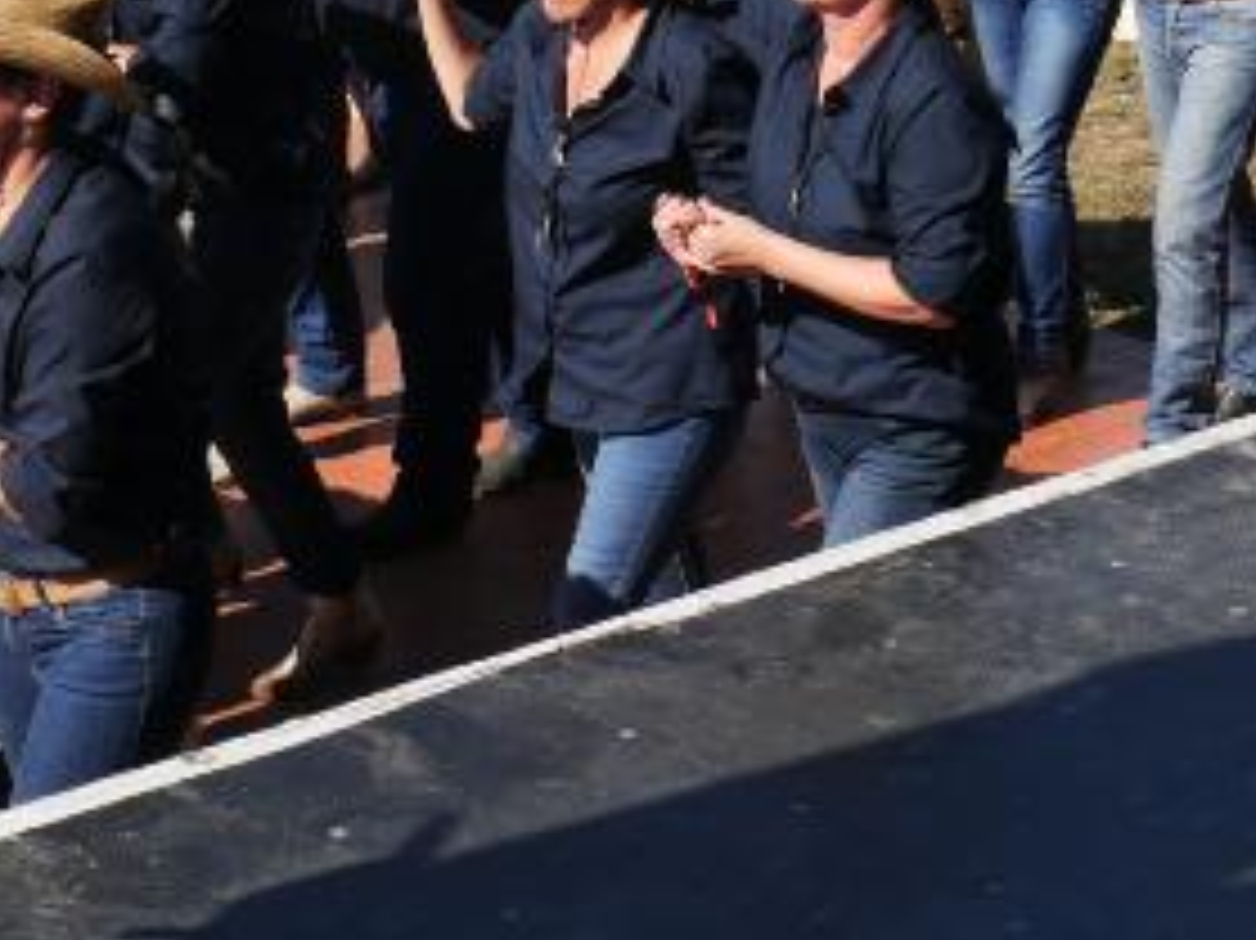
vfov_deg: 13.3
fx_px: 3953
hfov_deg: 18.0
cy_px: -121
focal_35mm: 109
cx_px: 356
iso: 200
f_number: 8
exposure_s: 1/320
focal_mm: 19
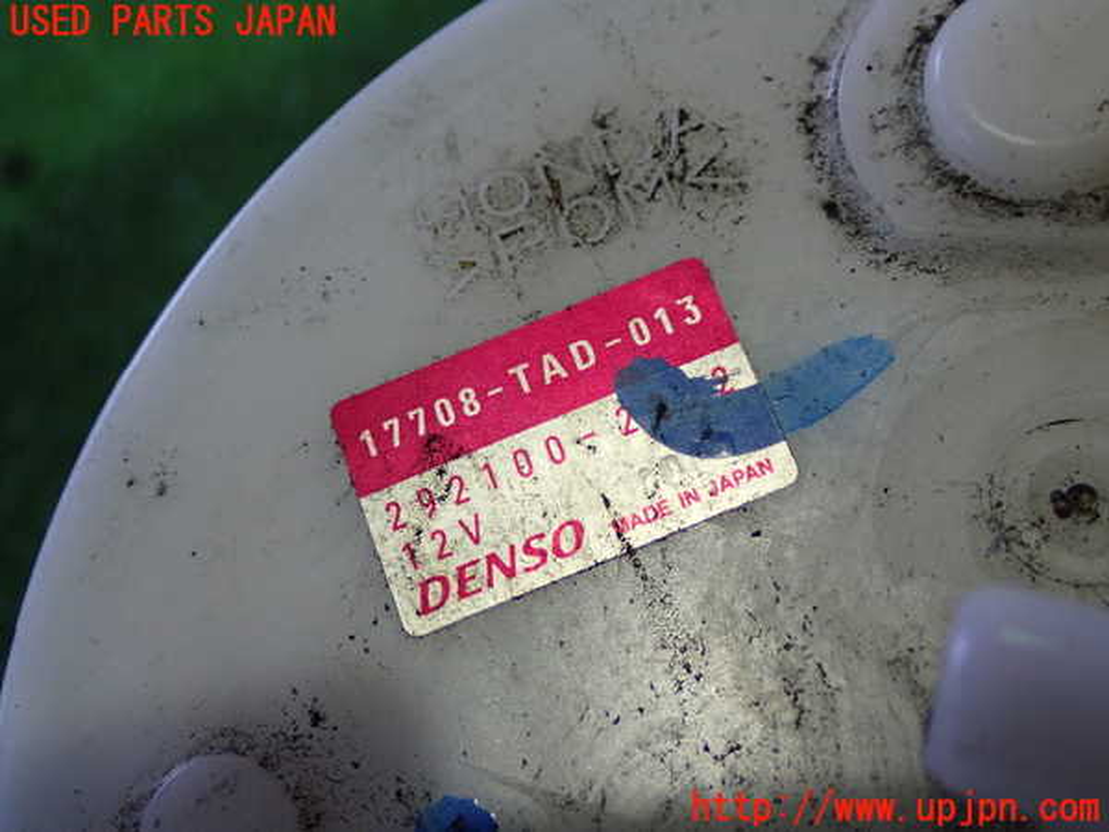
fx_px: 1602
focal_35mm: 50
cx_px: 554
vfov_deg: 29.1
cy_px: 416
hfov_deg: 38.2
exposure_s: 1/50
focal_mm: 9.01
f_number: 3.2
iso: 640
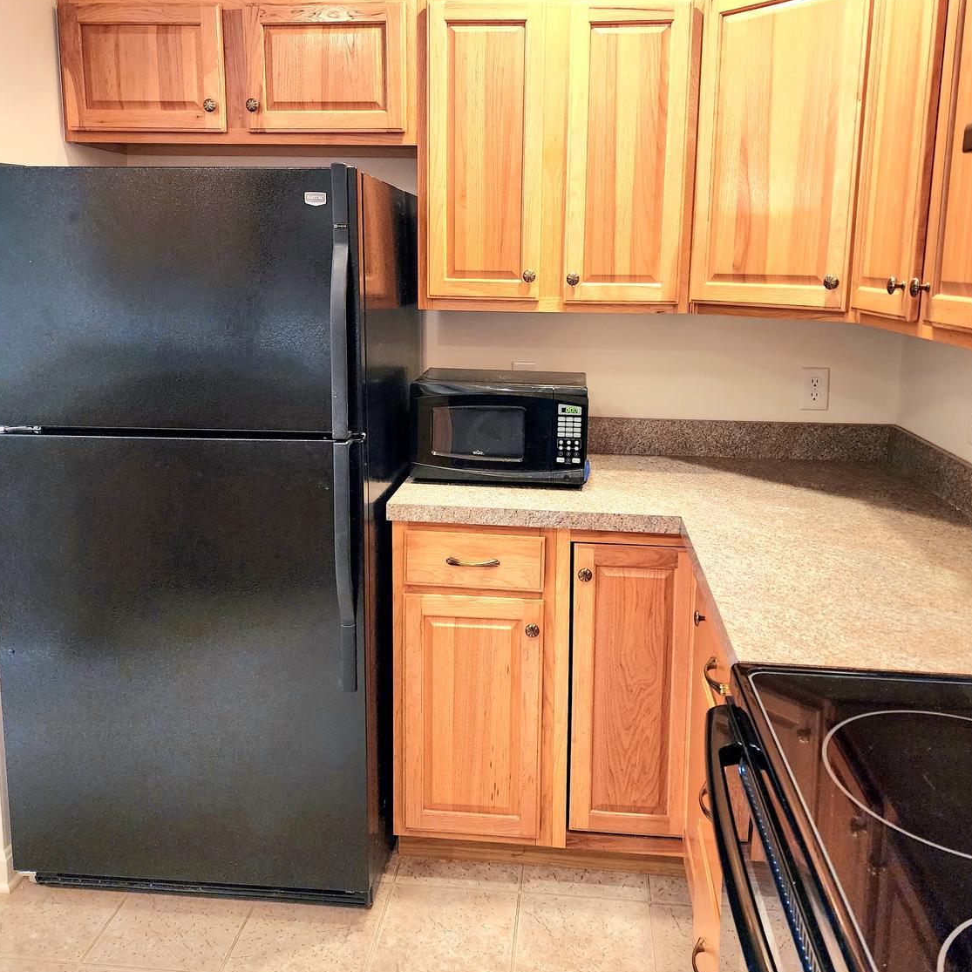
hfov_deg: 57.3
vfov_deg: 56.8
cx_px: 497
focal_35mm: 28
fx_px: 890
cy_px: 385
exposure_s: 1/120
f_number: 1.8
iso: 500
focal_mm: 6.4
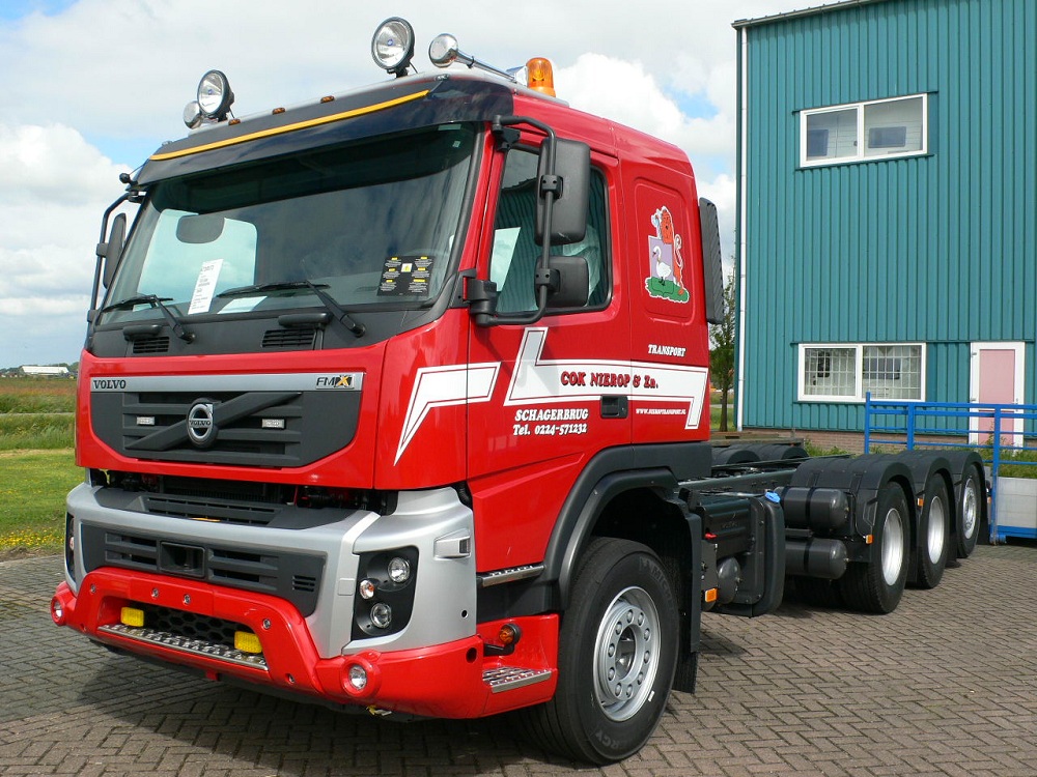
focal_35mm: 34
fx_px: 1019
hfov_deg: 54.0
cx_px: 518
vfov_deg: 41.8
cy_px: 388
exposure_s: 1/500
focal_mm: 6.3
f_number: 4
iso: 80
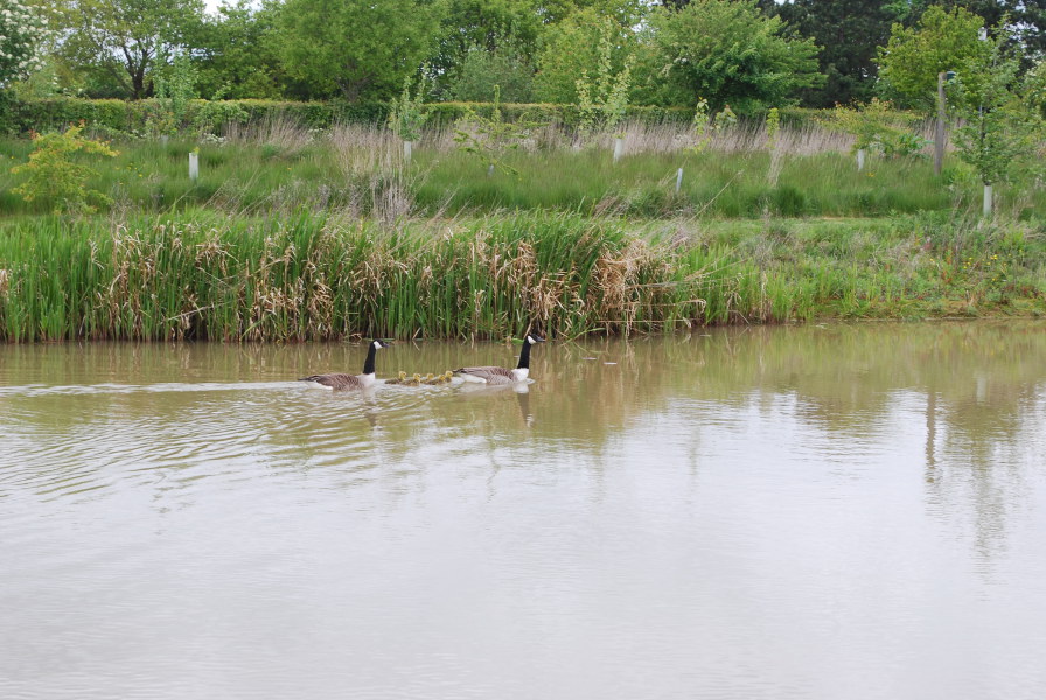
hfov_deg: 24.6
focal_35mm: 82
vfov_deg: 16.6
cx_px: 523
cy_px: 350
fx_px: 2400
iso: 200
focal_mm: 55
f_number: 9
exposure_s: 1/125
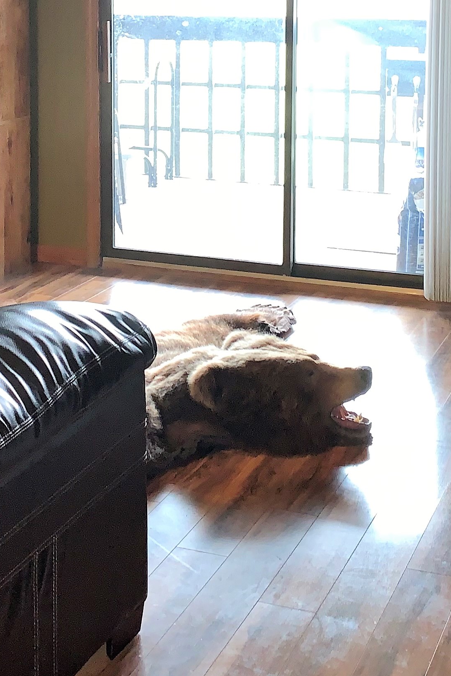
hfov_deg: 20.3
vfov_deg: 29.3
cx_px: 162
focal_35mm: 67
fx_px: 1259
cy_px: 123
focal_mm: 4.25
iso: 125
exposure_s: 1/13
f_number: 1.8
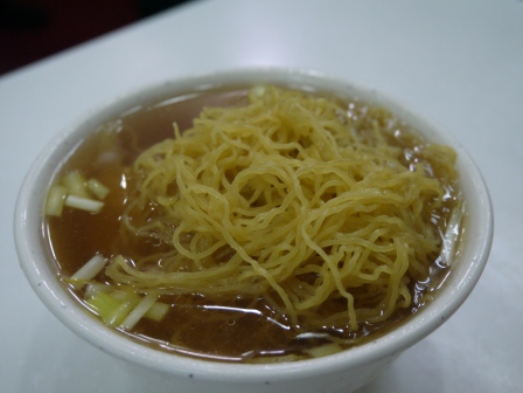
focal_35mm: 44
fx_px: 665
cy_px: 196
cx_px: 262
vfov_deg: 32.9
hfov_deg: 42.9
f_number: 4.6
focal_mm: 22
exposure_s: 1/60
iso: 640
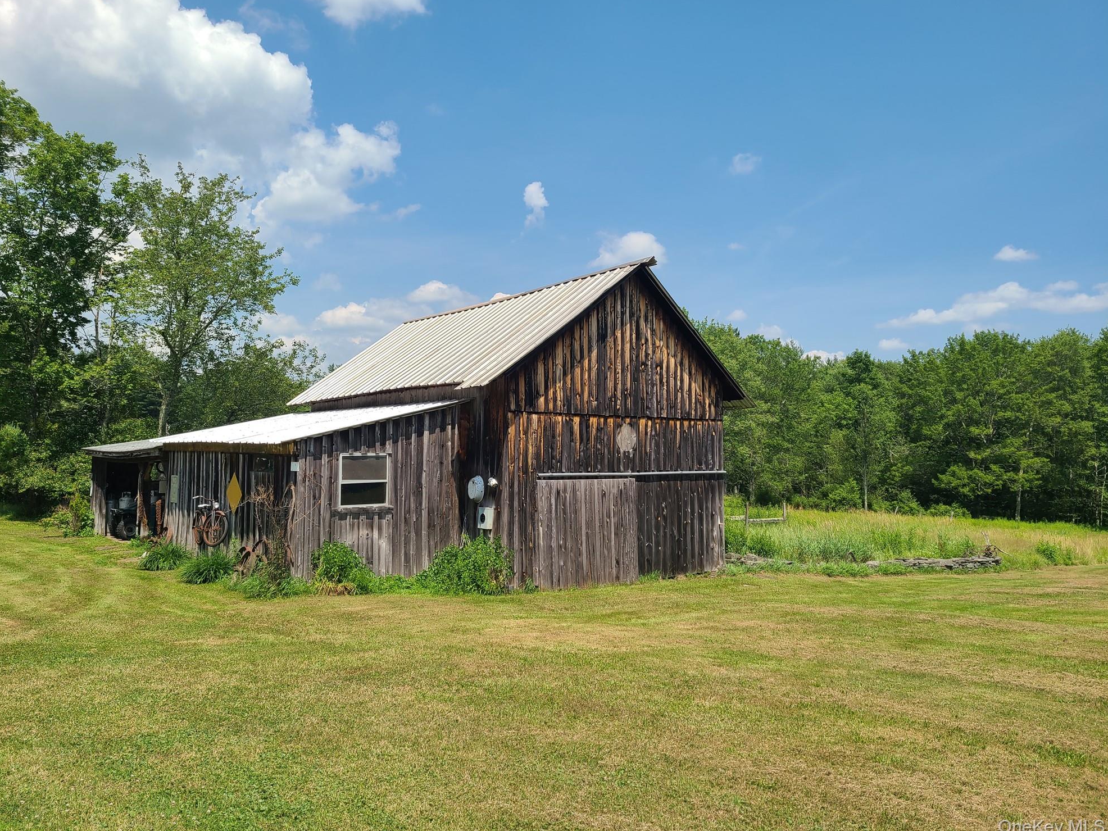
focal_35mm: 27
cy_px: 408
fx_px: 864
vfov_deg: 51.4
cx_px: 537
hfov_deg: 65.3
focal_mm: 5.4
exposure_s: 1/2404
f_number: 1.8
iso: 40
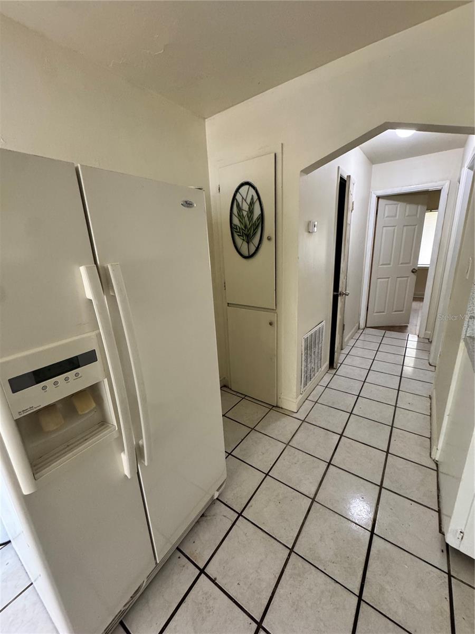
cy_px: 317
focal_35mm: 14
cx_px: 238
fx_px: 256
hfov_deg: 85.7
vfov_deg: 102.1
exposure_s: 1/60
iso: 640
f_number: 2.2
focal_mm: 2.22
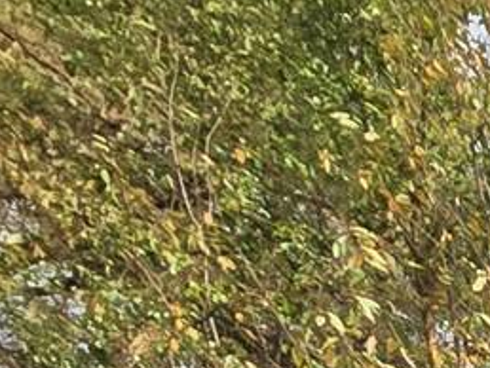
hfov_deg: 9.1
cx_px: 1791
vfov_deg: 9.5
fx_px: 1459
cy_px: 1242
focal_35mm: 103
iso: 50
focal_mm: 2.2
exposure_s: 1/1387
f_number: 2.2
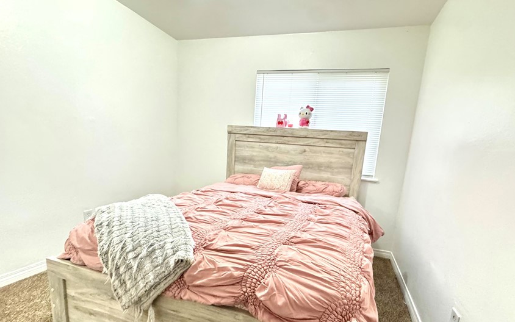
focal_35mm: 18
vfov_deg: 64.4
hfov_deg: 91.0
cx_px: 268
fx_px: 253
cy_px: 195
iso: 1000
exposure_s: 1/40
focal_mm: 2.22
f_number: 2.2
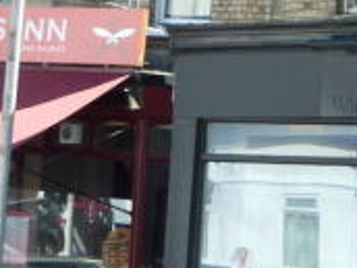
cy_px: -97
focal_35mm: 213
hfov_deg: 9.1
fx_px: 2197
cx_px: 501
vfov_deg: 6.9
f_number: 4
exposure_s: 1/160
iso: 100
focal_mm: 10.3
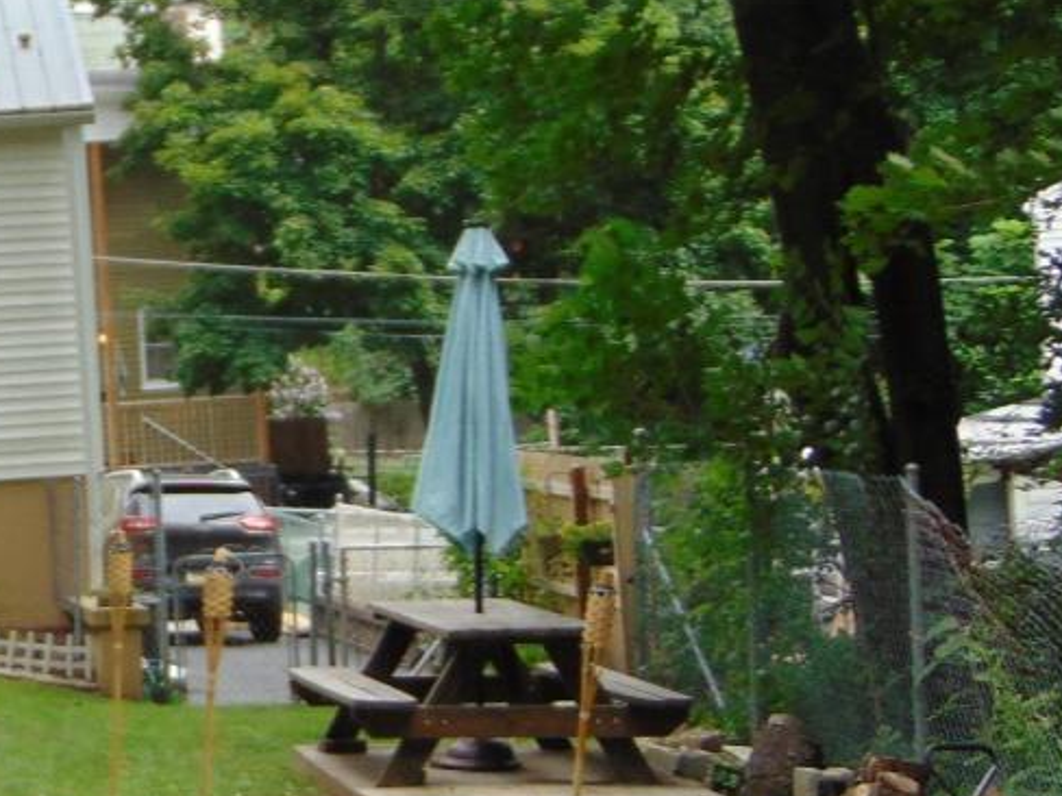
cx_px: -135
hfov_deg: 16.5
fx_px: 3528
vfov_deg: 12.9
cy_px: 465
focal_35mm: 115
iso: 80
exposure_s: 1/200
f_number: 3.3
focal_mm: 6.9
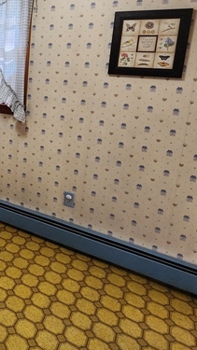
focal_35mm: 29
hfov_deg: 32.7
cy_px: 111
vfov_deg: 64.0
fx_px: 269
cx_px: -42
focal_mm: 2.2
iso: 160
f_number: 2.2
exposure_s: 1/60
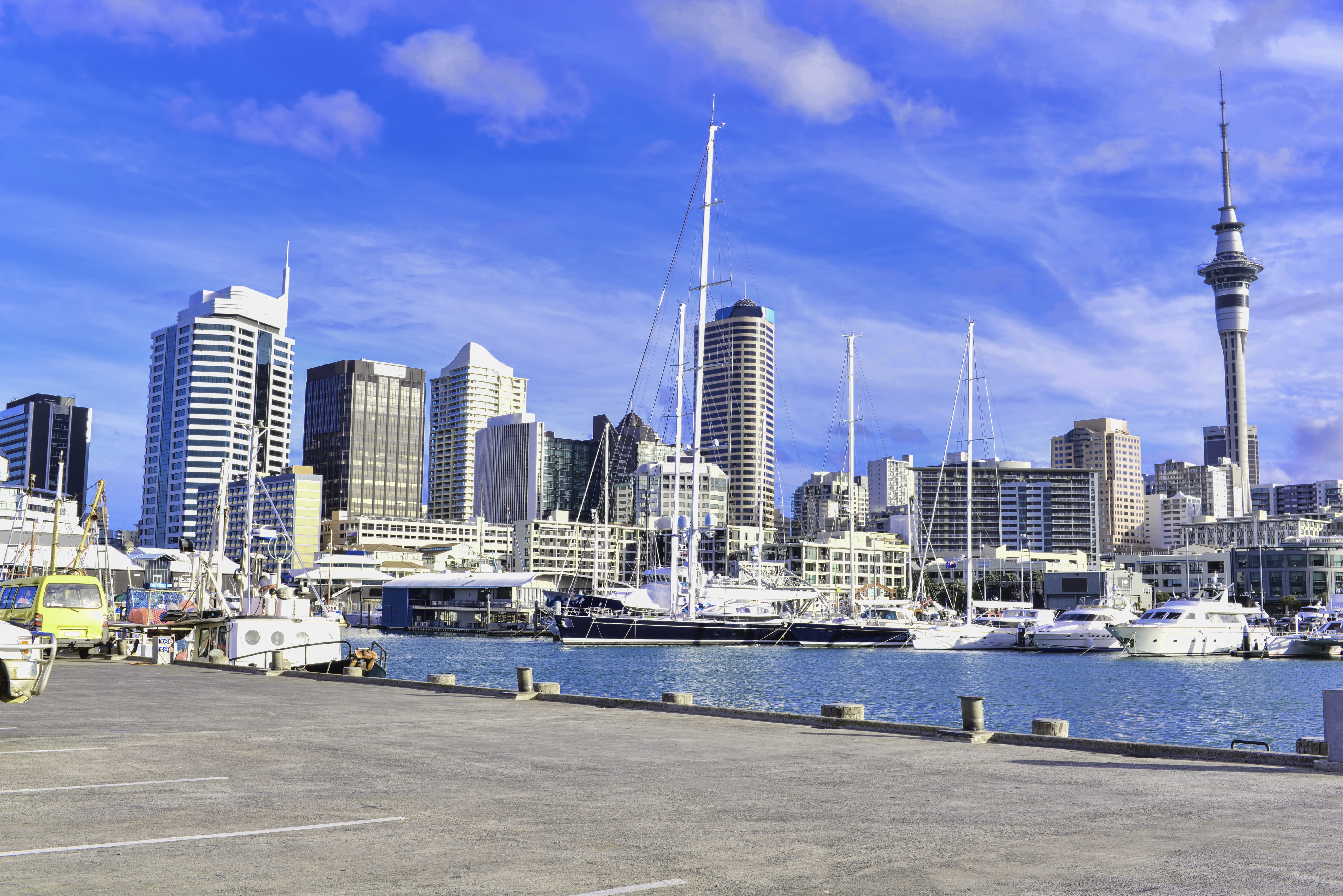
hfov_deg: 53.1
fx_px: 1343
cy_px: 448
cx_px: 672
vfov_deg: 36.9
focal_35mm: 36
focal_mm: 36
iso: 100
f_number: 11
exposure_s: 1/50
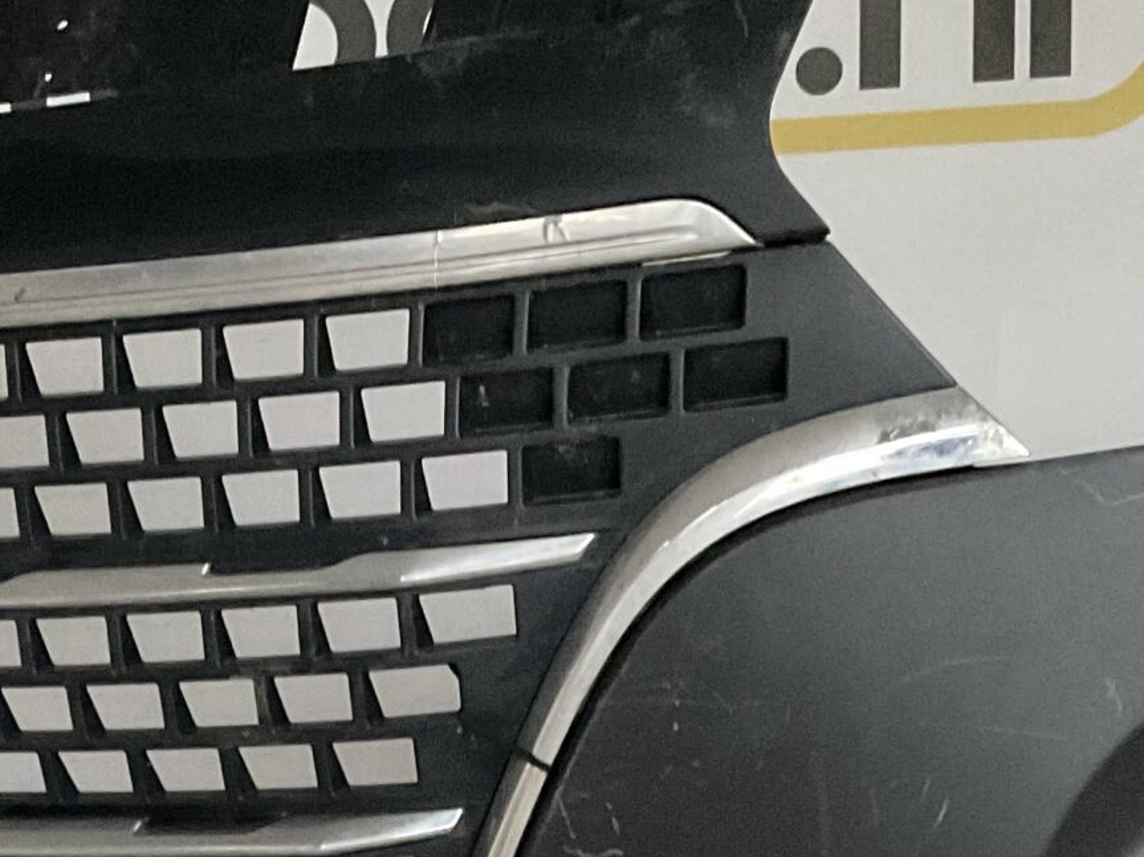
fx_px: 2842
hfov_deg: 22.7
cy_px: 1001
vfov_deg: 16.5
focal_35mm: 86
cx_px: 443
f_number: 1.8
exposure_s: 1/25
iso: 500
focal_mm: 3
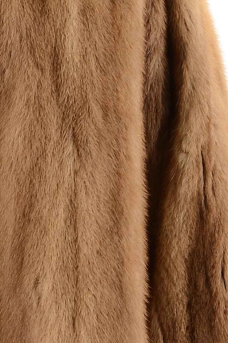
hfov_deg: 4.1
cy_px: 262
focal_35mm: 335
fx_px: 3196
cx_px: -43
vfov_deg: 6.2
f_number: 8
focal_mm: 58
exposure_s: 1/80
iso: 160
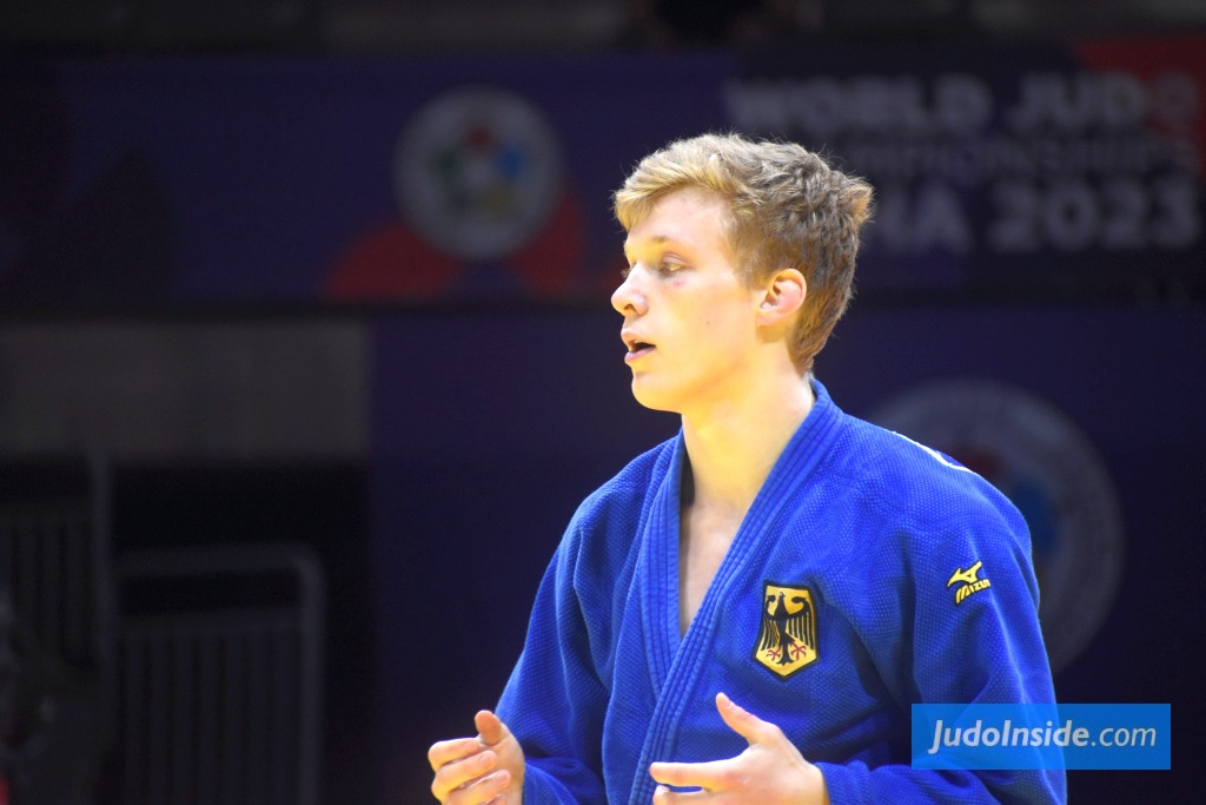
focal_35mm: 450
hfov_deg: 4.6
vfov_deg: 3.1
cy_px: 402
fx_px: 15076
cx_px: 603
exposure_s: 1/400
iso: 1600
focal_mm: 300
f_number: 6.3
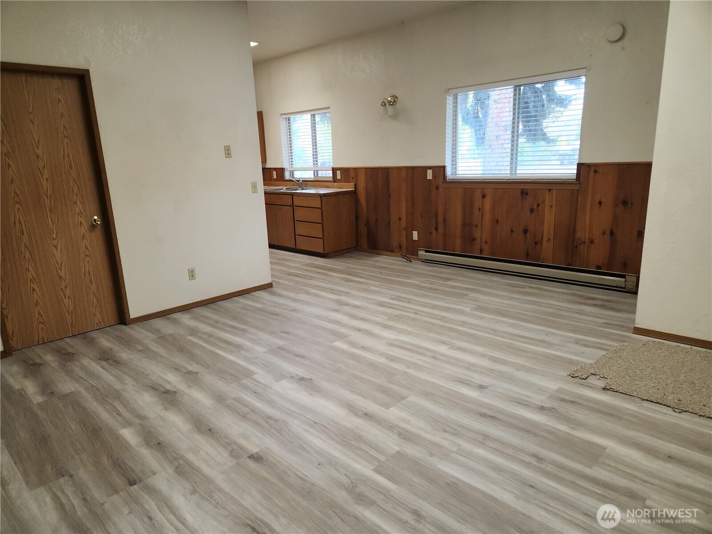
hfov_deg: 73.9
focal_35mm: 23
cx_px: 356
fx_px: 473
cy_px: 267
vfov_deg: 58.9
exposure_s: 1/60
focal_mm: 5.4
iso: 125
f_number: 1.8
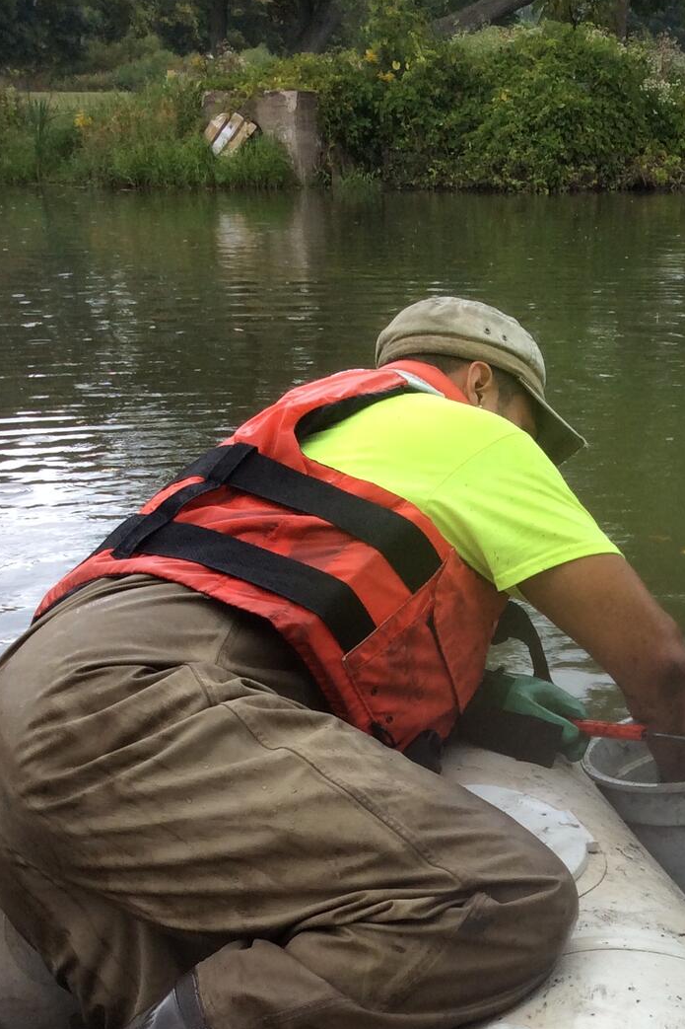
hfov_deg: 23.1
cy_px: 809
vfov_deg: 34.1
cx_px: 637
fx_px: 1627
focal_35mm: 57
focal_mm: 3.3
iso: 32
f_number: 2.4
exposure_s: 1/129
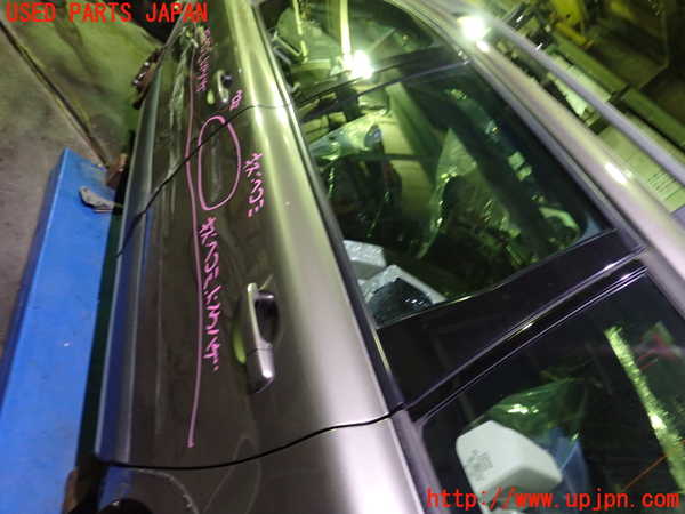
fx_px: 594
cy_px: 257
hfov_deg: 60.0
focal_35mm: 30
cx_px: 342
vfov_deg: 46.8
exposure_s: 1/25
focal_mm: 5.4
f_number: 2.3
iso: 800
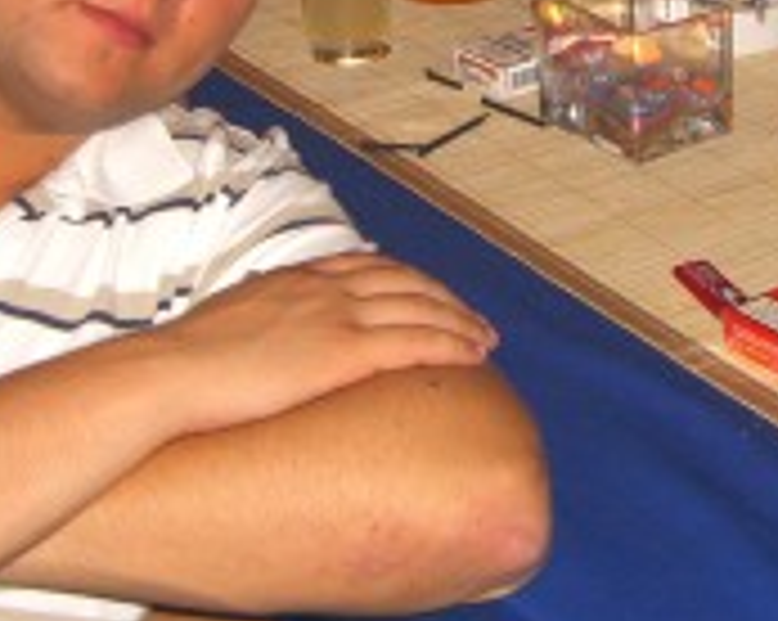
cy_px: 68
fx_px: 2967
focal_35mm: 129
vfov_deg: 11.9
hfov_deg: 14.8
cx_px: 715
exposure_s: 1/60
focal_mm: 7.9
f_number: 2.8
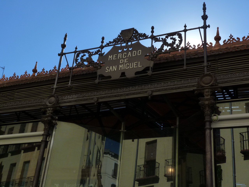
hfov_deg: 36.8
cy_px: 94
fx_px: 374
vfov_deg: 28.0
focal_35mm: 52
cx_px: 124
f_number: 5.6
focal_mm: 9.2
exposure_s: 1/500
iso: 125
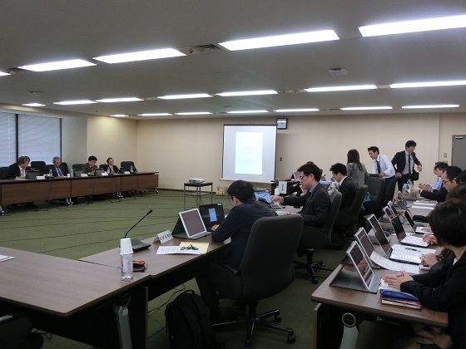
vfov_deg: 48.2
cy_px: 174
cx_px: 233
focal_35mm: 29
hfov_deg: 61.7
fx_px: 390
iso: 400
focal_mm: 5.2
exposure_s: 1/80
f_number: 3.7
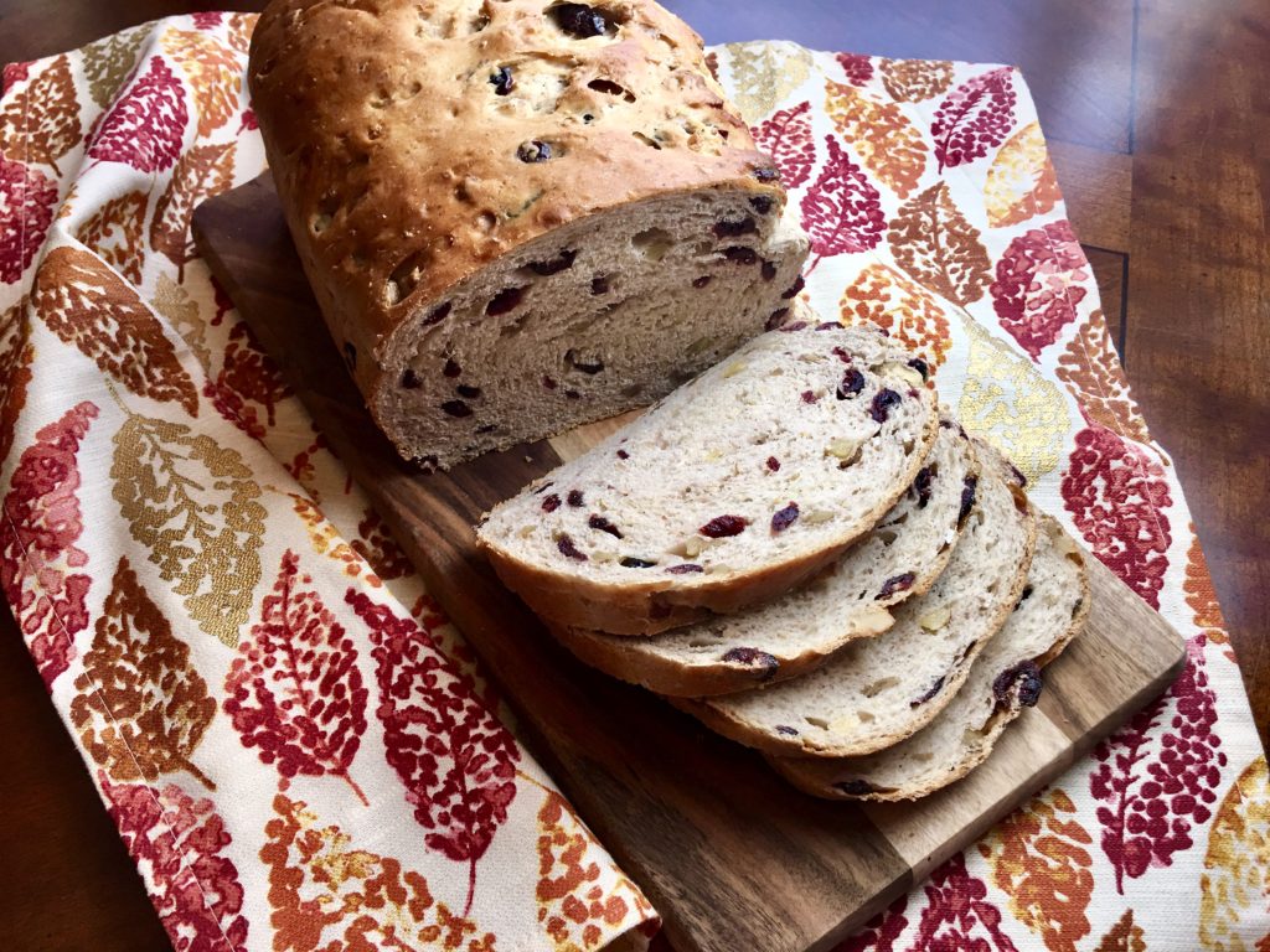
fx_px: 1064
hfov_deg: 61.7
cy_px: 476
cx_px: 635
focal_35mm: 29
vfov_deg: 48.2
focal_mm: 4.15
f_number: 2.2
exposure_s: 1/40
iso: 25
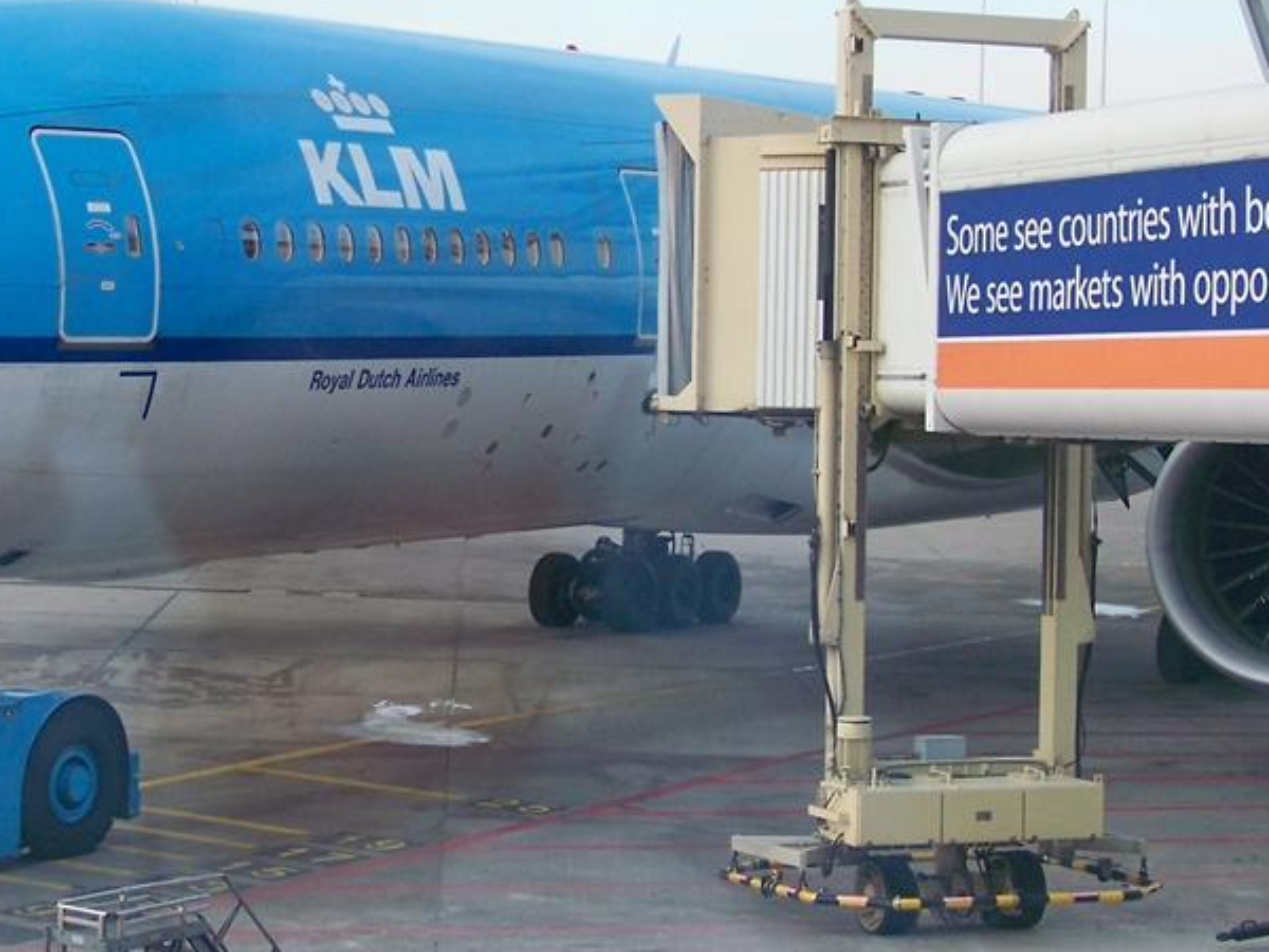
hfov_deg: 21.3
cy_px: 381
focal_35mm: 92
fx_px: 3373
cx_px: 505
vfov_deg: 16.1
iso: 80
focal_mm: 9.36
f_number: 3.2
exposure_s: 1/200
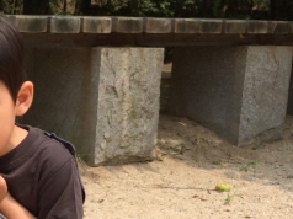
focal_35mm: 101
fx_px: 854
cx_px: -97
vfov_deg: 14.5
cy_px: 191
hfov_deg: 18.1
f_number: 2.2
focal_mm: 4.12
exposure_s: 1/1580
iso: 32
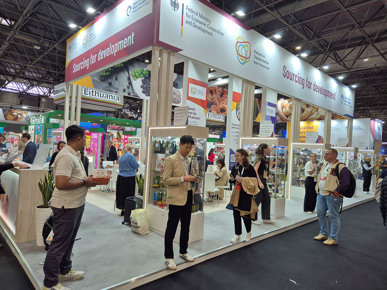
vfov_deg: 58.9
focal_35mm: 23
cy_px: 145
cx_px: 194
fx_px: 257
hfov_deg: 73.9
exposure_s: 1/101
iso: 25
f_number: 1.8
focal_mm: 5.4
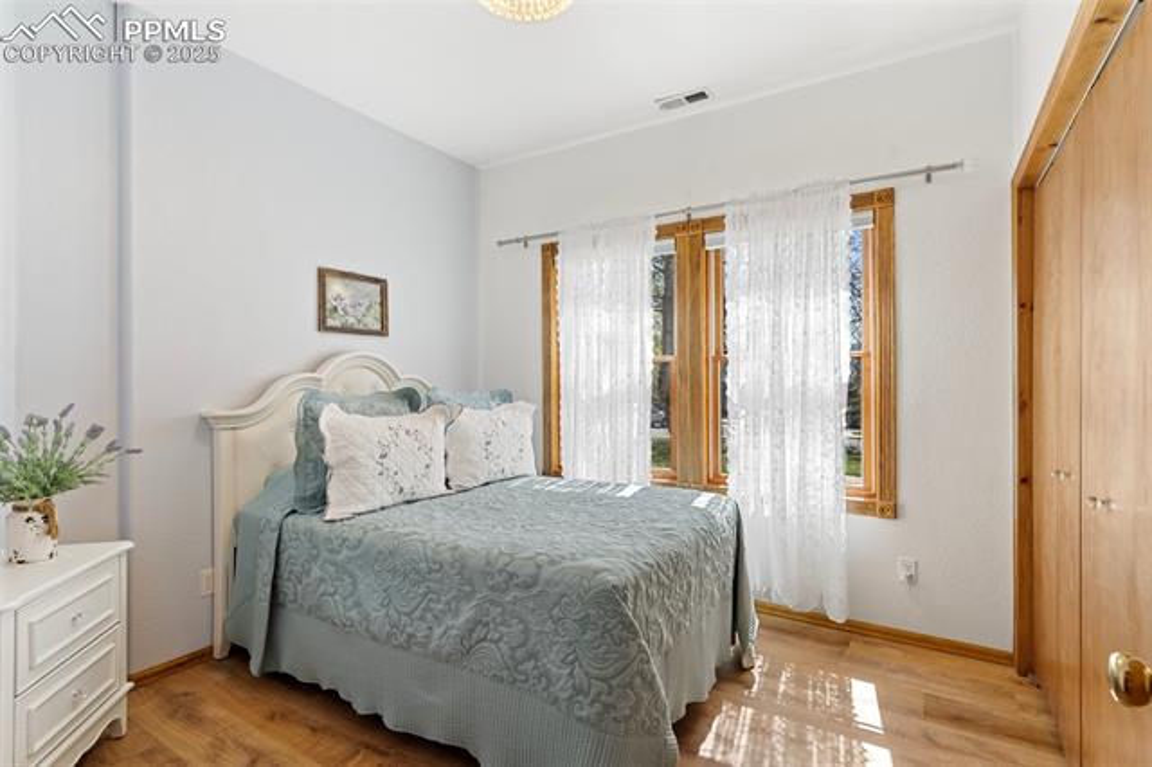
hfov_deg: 90.0
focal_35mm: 18
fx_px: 576
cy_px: 384
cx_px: 576
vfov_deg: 67.3
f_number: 8
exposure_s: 1/13
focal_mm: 18
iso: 400
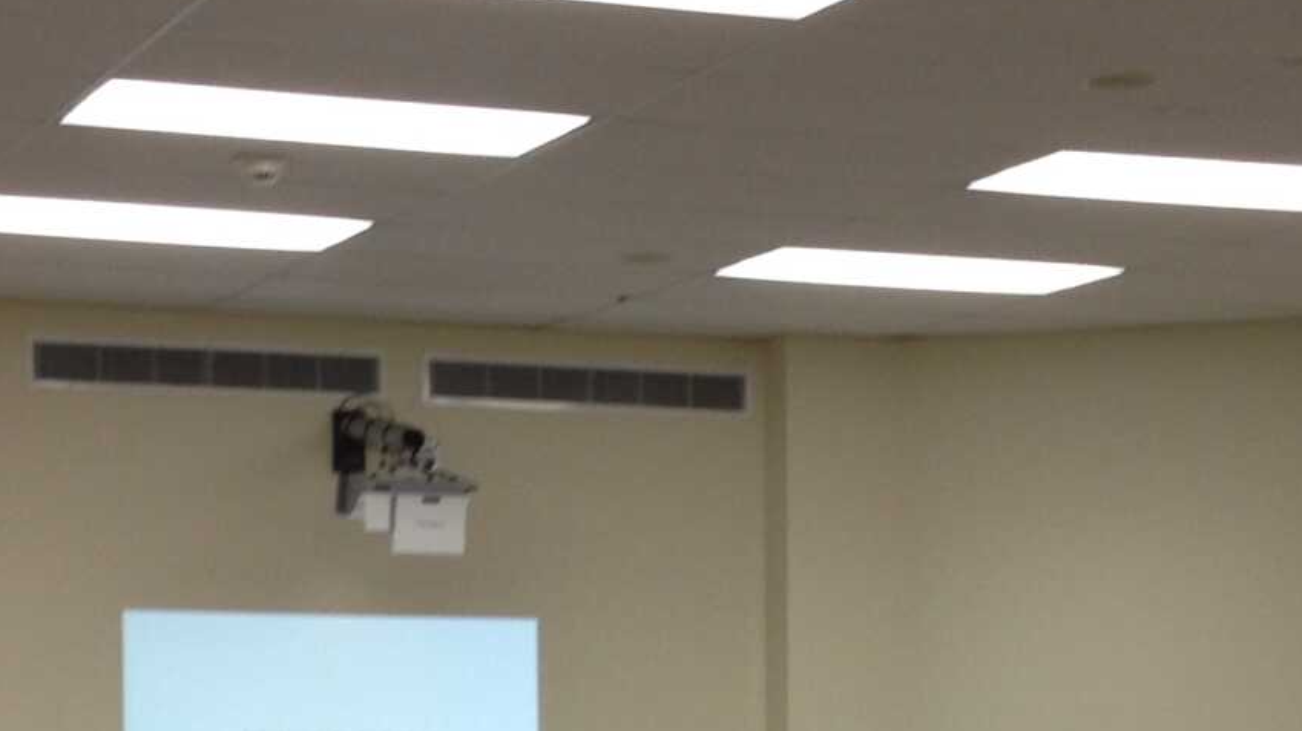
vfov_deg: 10.3
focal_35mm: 115
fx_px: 3969
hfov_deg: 18.6
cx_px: 805
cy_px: 1010
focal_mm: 4.28
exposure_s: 1/40
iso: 64
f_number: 2.4
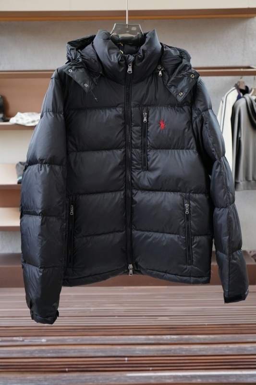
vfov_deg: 46.4
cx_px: 128
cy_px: 192
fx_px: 448
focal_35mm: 42
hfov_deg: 31.9
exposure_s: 1/125
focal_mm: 28
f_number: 4.5
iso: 640
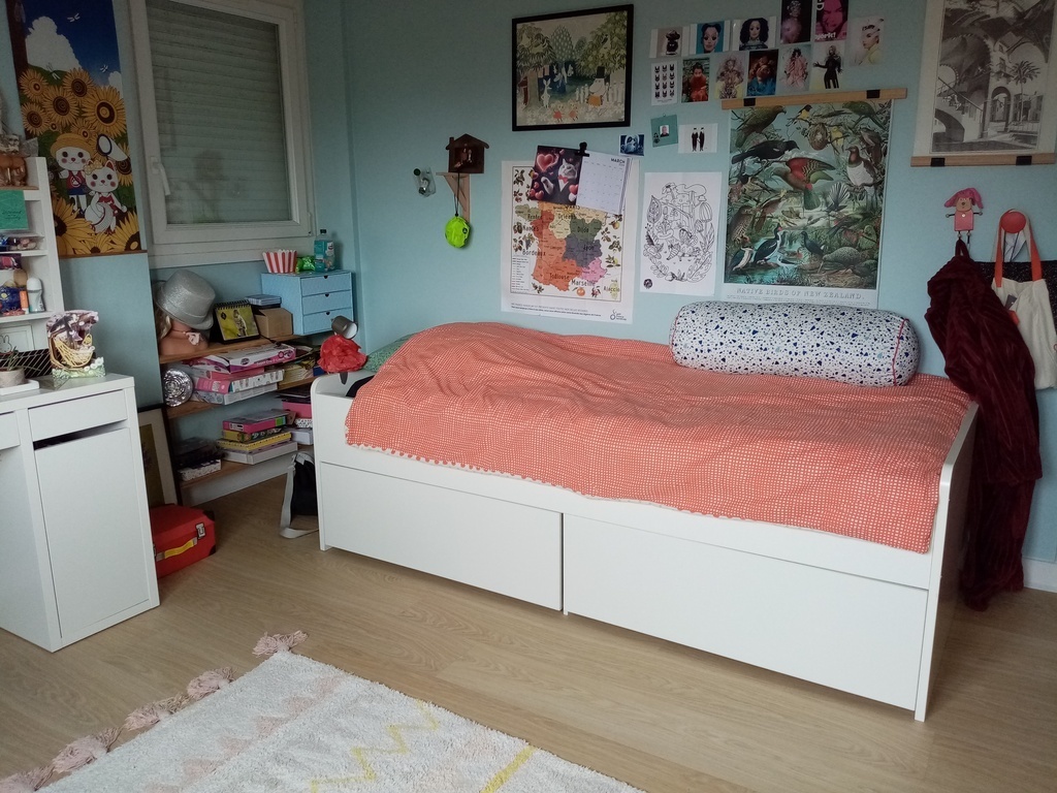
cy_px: 396
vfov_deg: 53.1
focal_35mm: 26
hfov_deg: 67.3
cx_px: 528
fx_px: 794
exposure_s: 1/50
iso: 140
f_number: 1.8
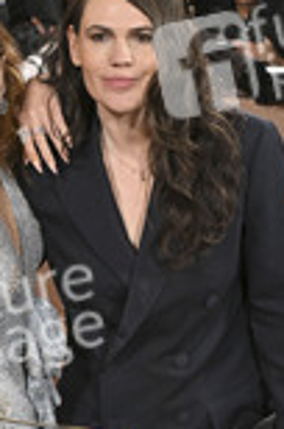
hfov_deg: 10.5
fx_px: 1545
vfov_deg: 15.4
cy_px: 471
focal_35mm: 130
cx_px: 42
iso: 2500
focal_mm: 50
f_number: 5.6
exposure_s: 1/320
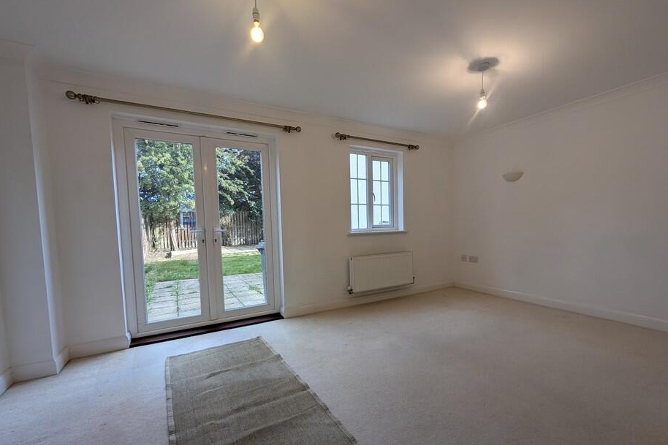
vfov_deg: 81.0
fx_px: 260
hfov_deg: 104.2
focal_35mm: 14
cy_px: 239
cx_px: 343
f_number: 1.7
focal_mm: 2.02
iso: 53
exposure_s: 1/171
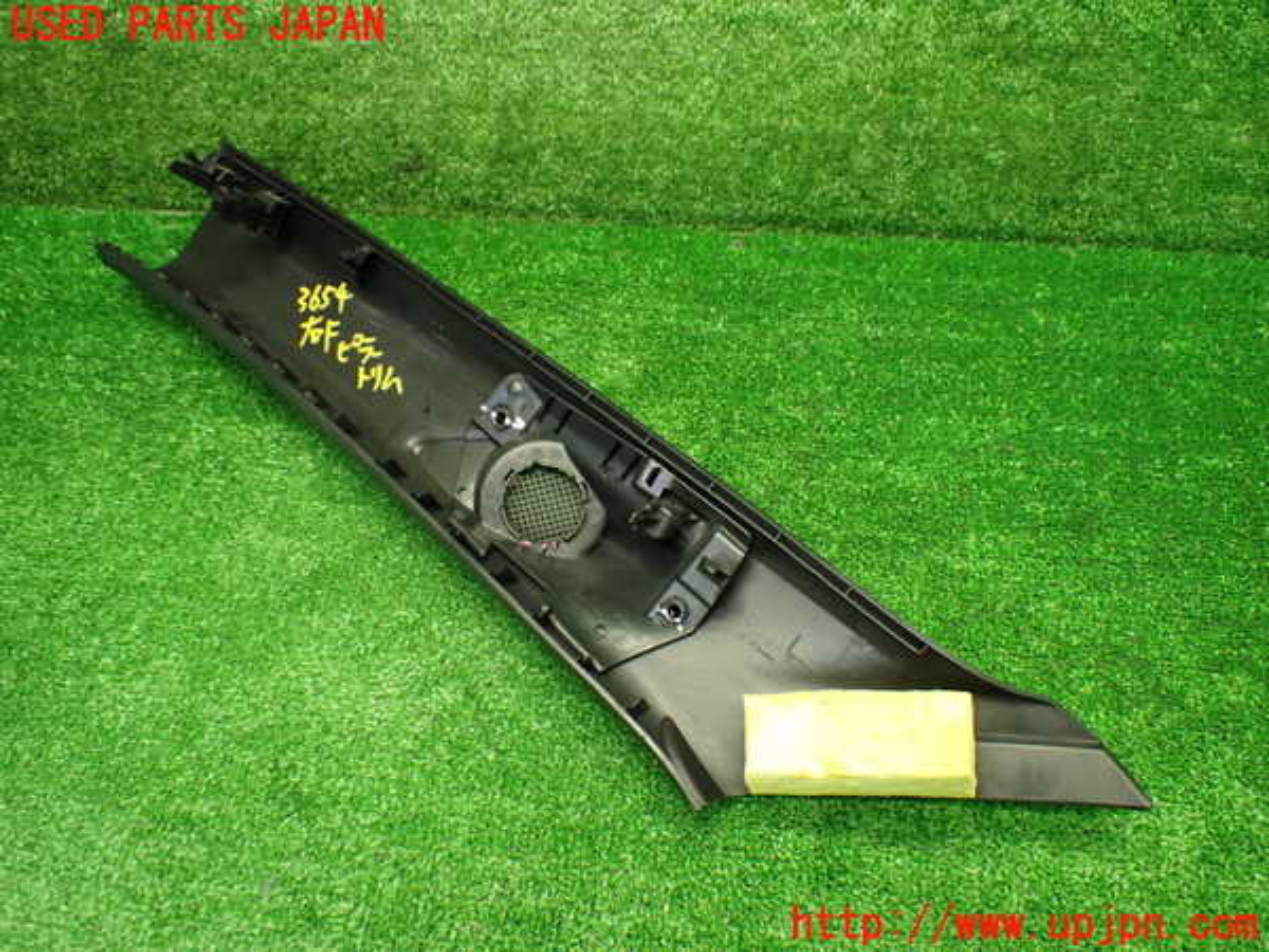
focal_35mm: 30
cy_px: 476
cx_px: 634
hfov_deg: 60.0
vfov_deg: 46.8
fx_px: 1100
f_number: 2.3
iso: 800
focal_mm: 5.4
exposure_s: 1/100
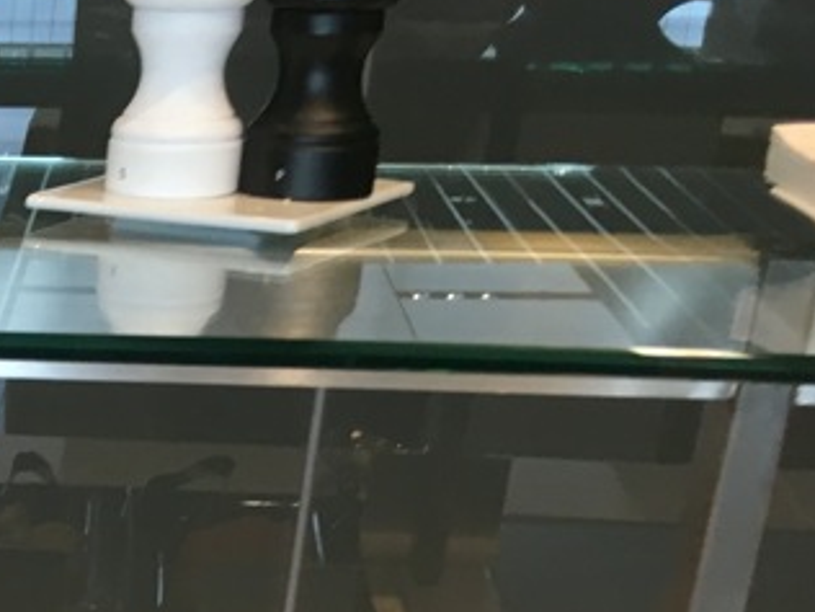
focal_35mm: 94
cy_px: 950
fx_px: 2213
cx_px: -449
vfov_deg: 14.5
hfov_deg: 18.3
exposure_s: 1/33
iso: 50
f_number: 2.2
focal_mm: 4.15
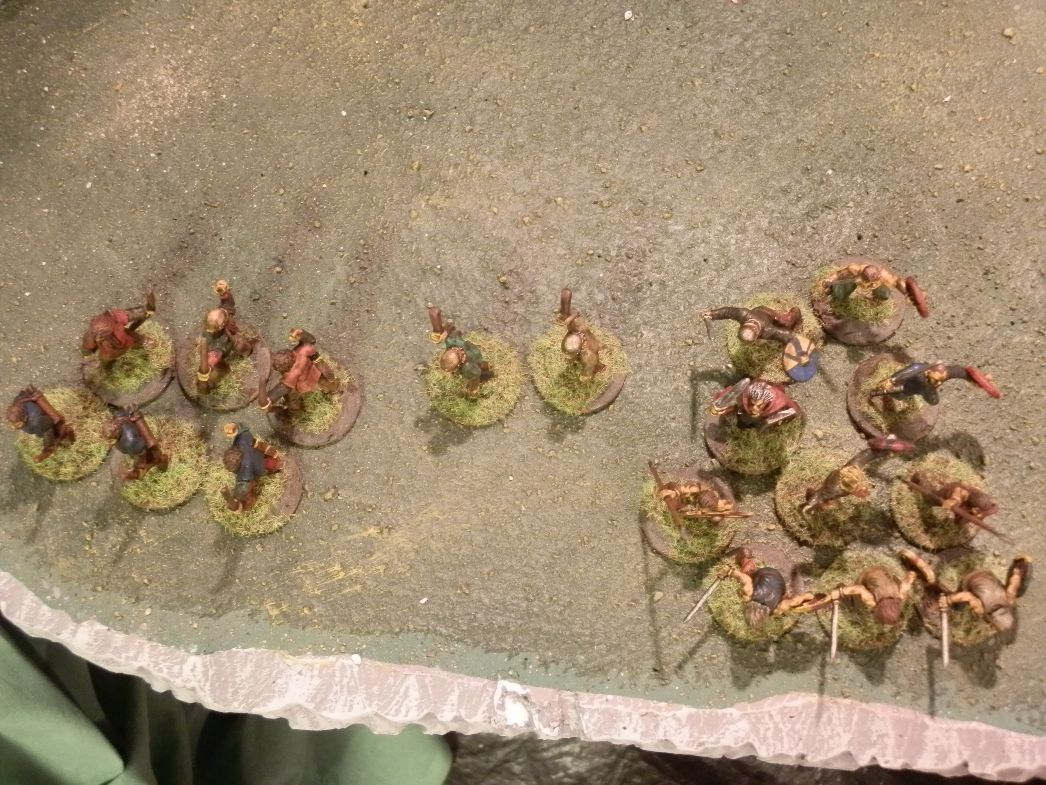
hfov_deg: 31.7
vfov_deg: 24.0
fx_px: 1843
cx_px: 523
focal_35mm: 61
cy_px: 392
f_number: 3.7
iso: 400
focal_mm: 10.99
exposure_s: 1/8
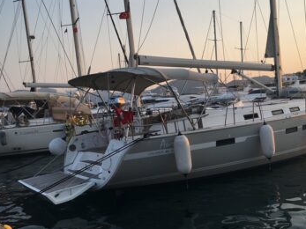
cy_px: 135
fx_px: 345
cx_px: 203
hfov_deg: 47.1
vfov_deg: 36.7
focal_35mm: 39
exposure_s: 1/422
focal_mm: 4.15
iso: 25
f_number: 2.2
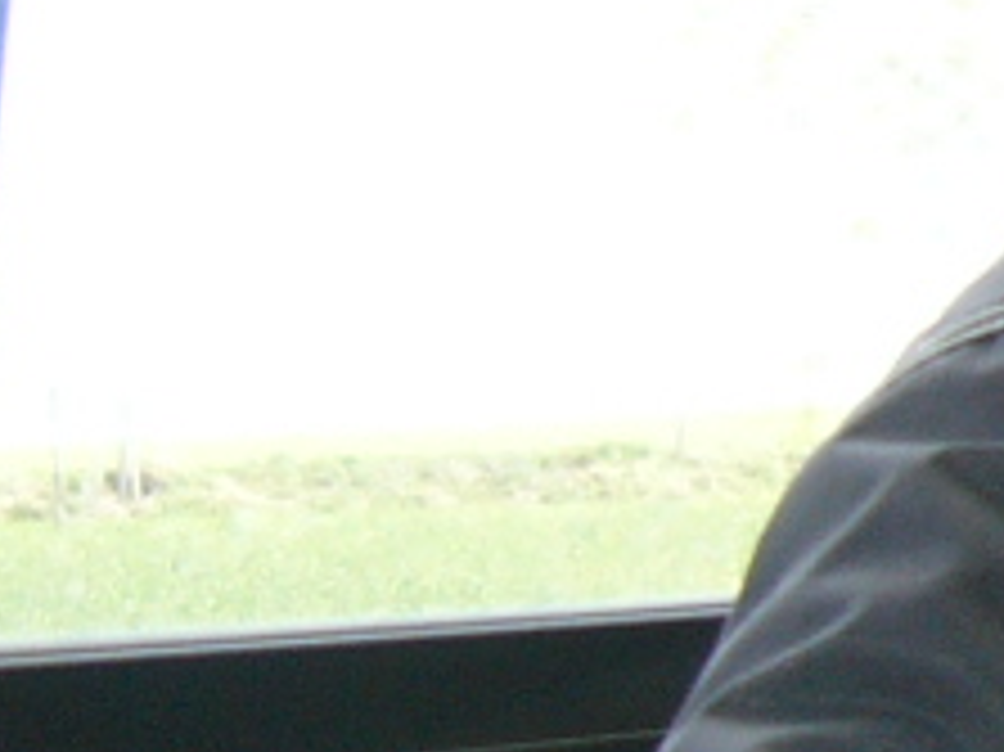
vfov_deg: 7.4
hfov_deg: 9.1
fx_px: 5827
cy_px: 171
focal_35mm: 201
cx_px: 2206
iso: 100
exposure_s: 1/200
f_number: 2.8
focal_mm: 5.8
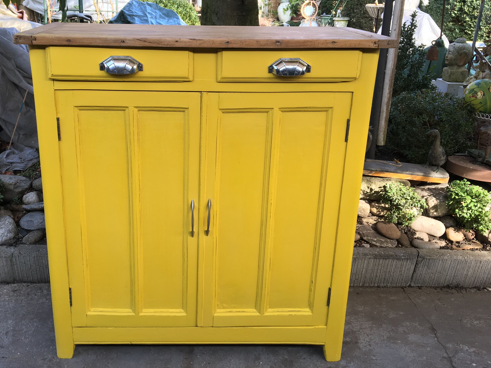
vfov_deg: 40.6
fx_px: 496
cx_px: 200
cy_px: 151
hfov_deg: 52.3
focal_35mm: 35
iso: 25
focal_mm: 4.15
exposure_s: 1/100
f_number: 2.2
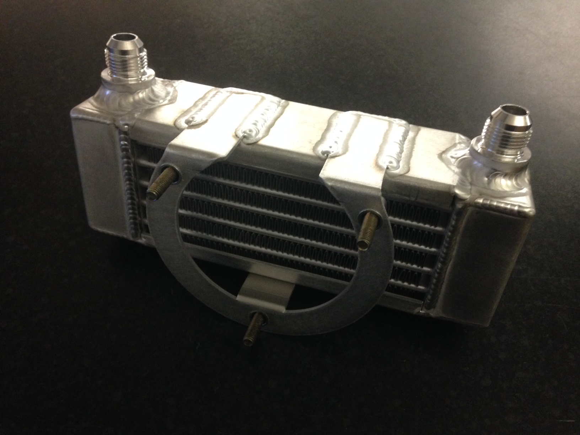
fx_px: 553
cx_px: 290
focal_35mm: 33
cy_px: 218
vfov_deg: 42.9
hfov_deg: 55.4
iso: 320
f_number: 2.4
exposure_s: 1/20
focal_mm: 4.12
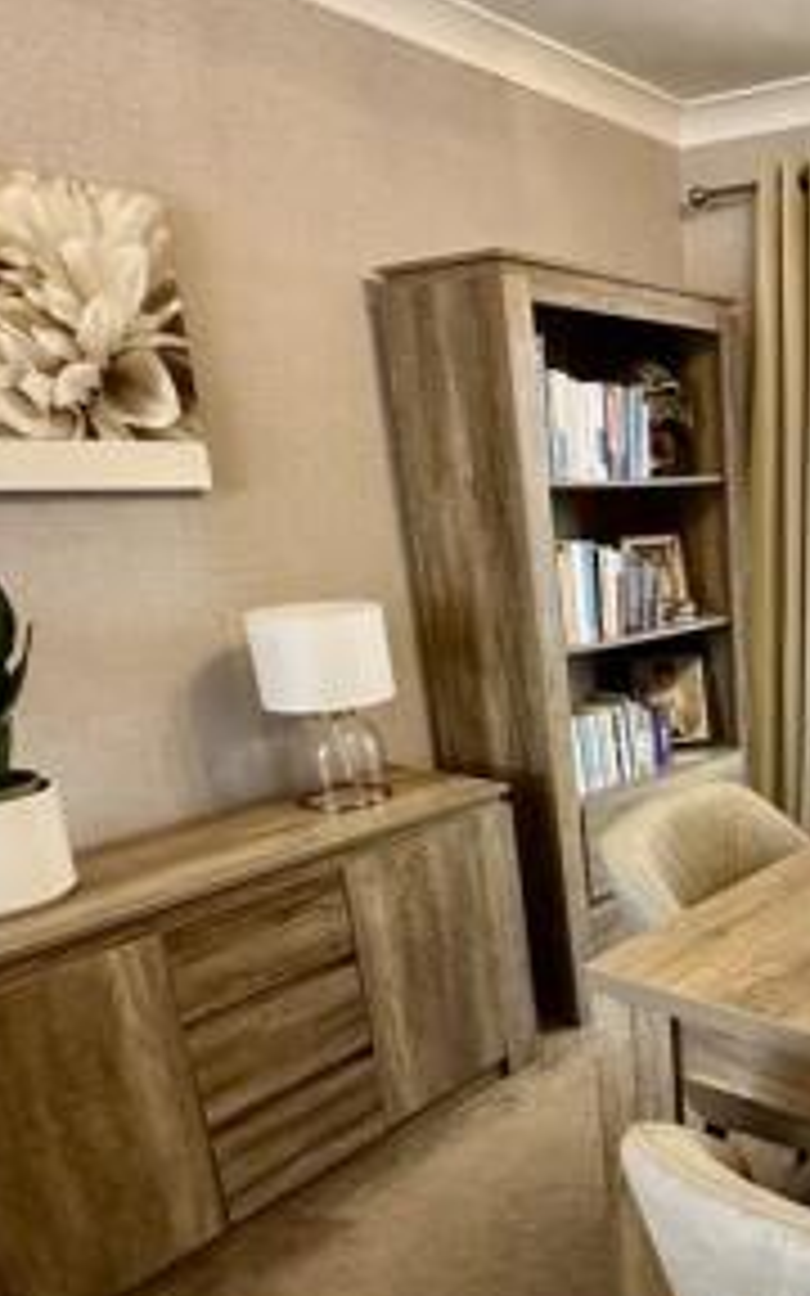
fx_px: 1060
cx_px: 839
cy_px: 835
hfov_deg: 36.8
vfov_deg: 61.8
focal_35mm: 30
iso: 400
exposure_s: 1/50
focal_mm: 2.22
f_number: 2.2
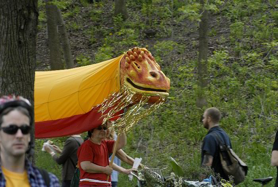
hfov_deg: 12.4
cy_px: 94
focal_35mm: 165
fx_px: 1276
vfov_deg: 8.3
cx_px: 139
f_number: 5
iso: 400
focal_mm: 110
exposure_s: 1/160
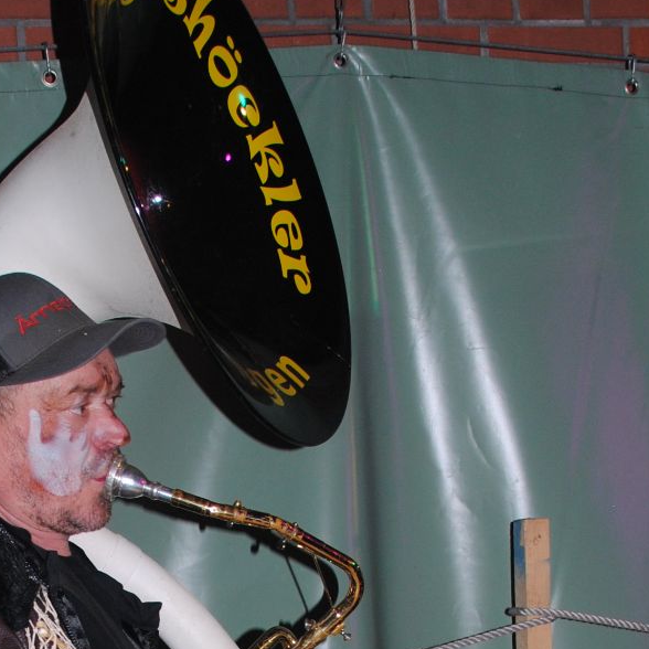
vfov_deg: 19.7
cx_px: 163
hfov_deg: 21.5
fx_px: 1697
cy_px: 866
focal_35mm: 80
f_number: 3.5
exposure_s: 1/60
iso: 200
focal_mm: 18
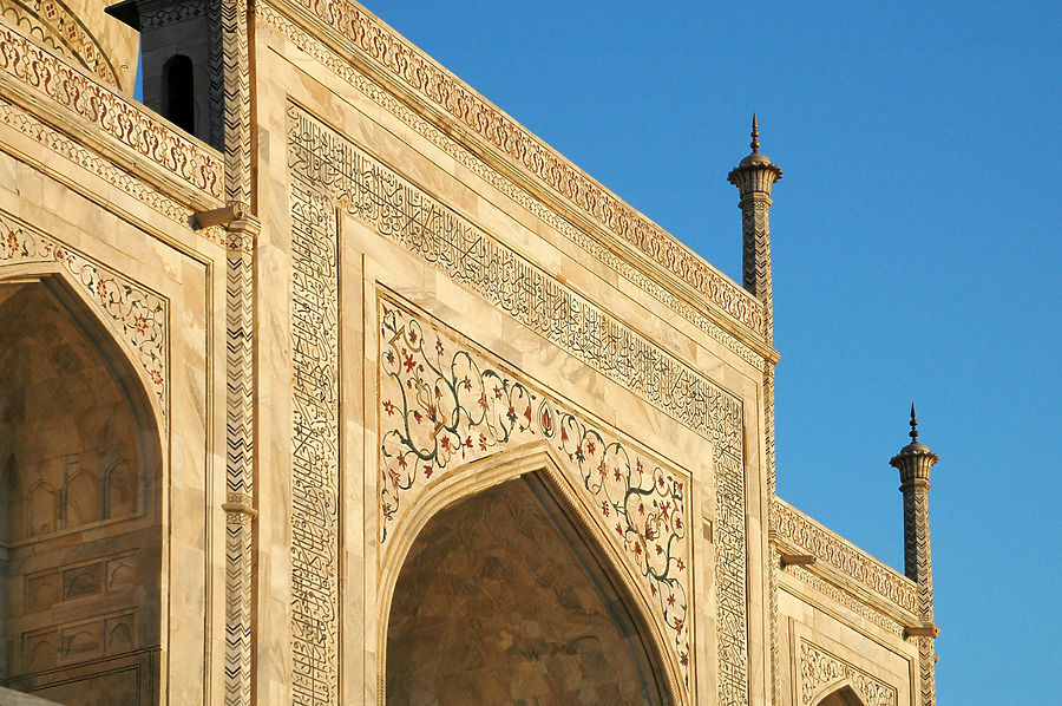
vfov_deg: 12.7
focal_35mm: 108
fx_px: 3182
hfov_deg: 18.9
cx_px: 531
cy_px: 353
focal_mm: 72
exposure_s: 1/400
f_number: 10
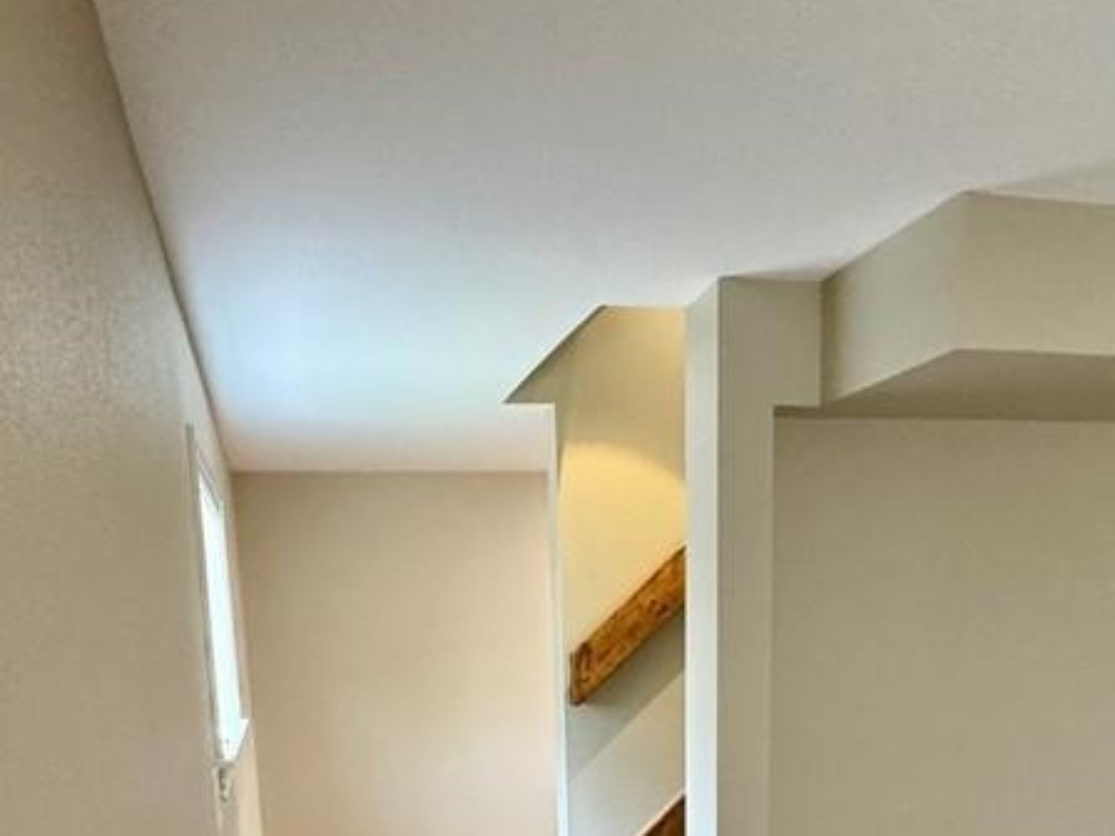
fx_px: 1031
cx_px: 538
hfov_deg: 56.8
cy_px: 819
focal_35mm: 32
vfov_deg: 39.4
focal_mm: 2.22
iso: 500
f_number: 2.2
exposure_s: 1/60
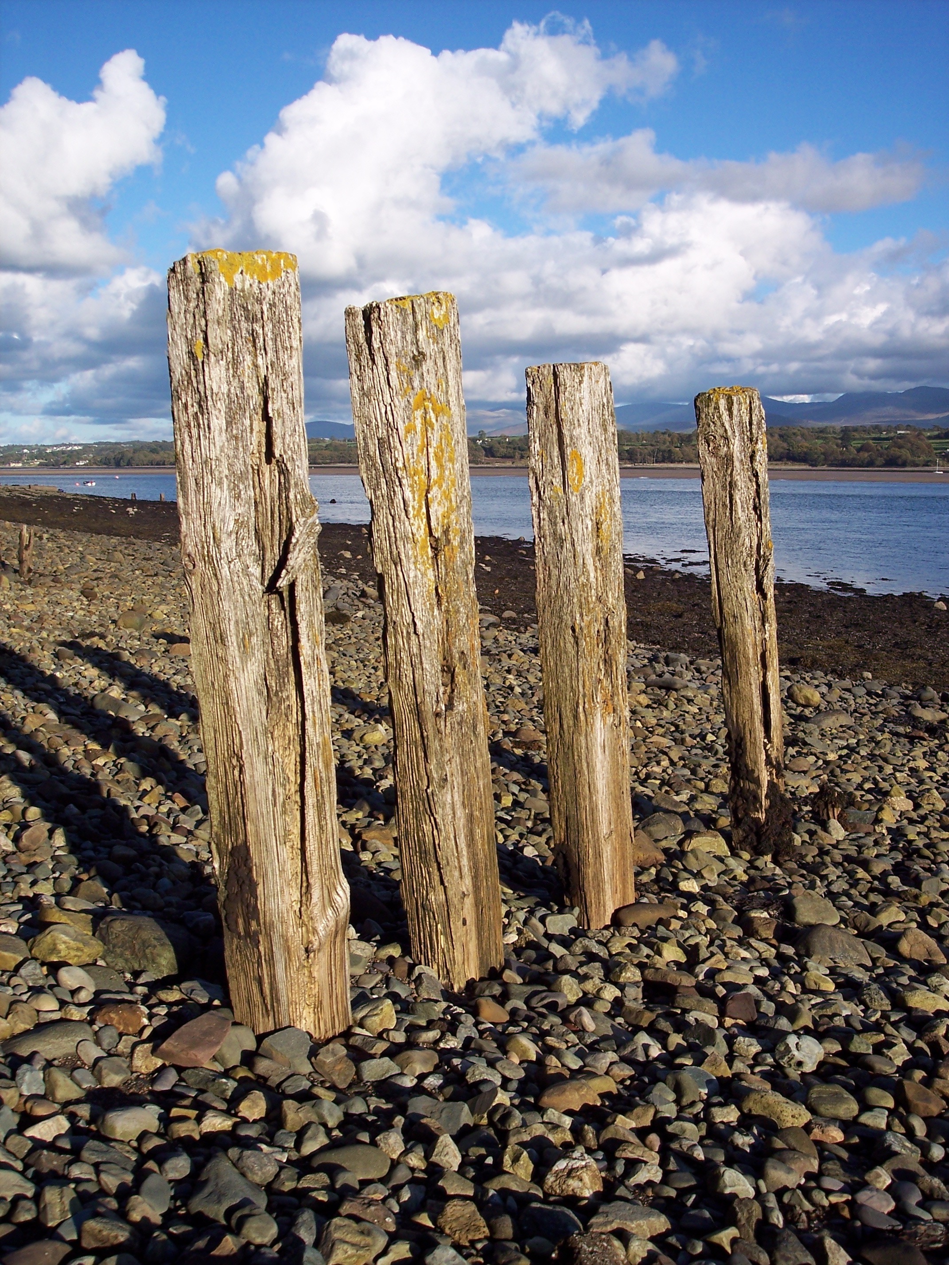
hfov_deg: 36.8
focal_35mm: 39
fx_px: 1426
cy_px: 632
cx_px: 474
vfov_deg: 47.9
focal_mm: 8
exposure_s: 1/750
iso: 100
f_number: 4
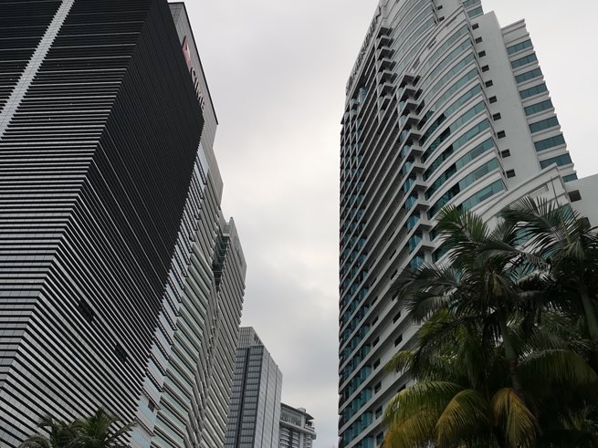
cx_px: 292
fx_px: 570
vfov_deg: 42.8
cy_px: 195
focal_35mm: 33
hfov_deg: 55.4
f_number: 1.8
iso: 50
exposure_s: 1/1605
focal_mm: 3.95
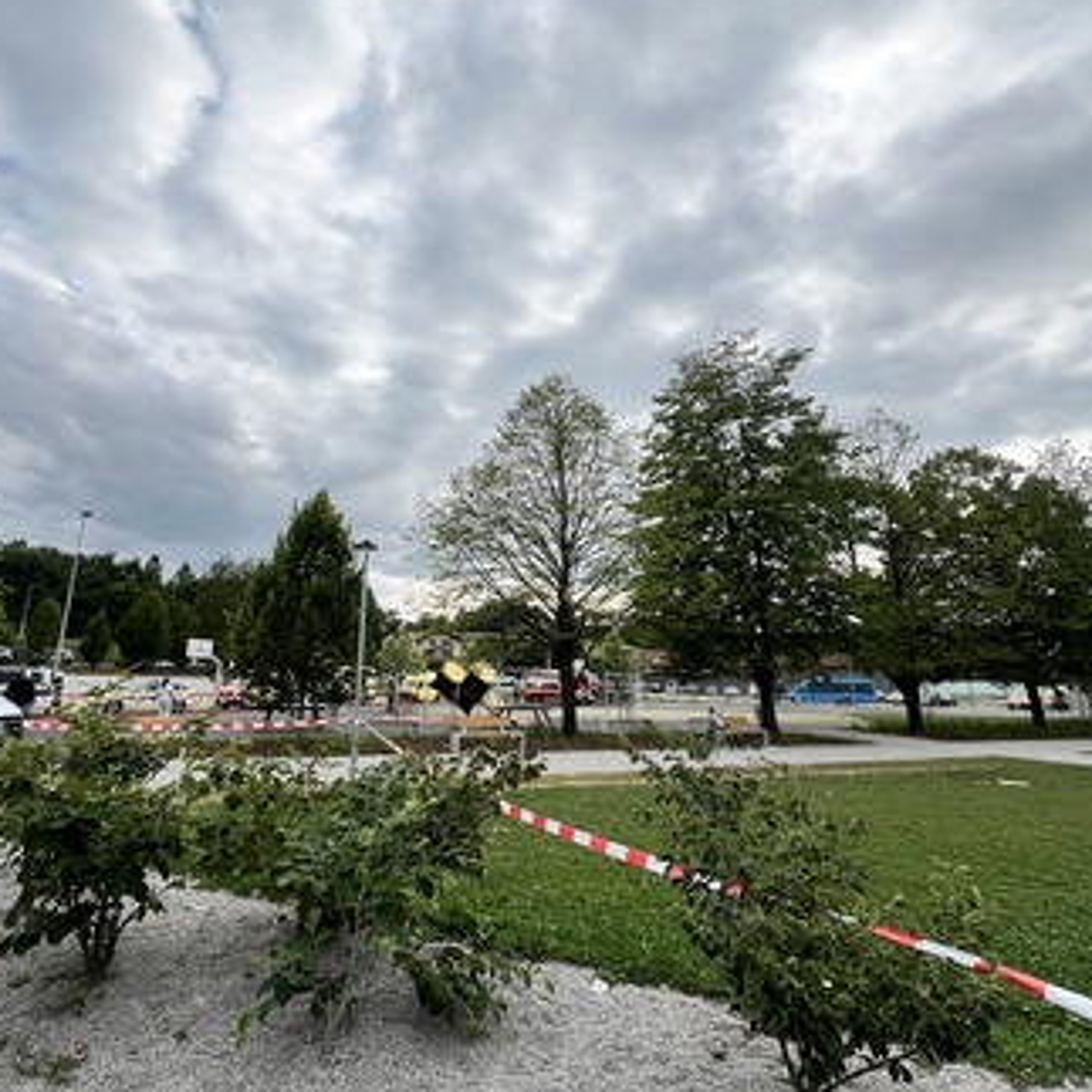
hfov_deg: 86.9
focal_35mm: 16
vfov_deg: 87.4
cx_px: 470
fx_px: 571
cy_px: 524
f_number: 1.8
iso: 32
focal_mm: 1.57
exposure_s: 1/1876
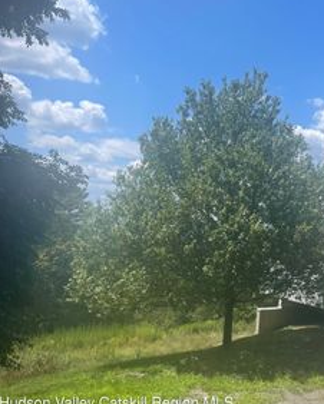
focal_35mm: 45
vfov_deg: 40.9
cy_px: 158
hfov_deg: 30.1
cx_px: 356
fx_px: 539
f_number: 1.6
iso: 32
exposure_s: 1/3861
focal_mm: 4.2
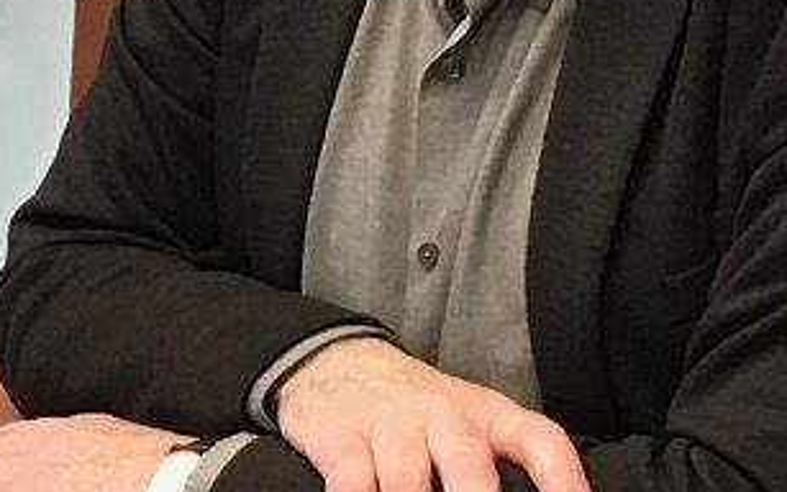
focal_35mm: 195
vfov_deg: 6.7
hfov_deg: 10.4
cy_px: 382
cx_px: -397
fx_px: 4183
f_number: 1.8
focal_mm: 3.99
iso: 40
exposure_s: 1/25
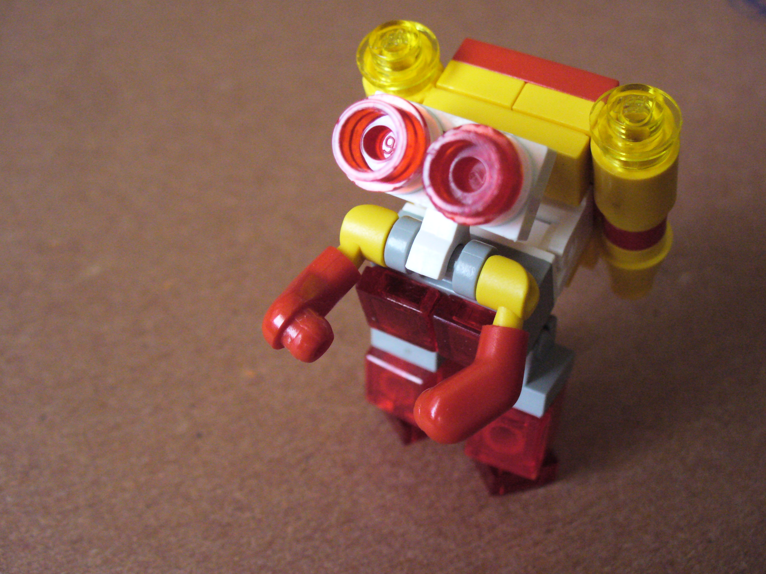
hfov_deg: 44.8
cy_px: 287
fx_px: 929
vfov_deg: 34.3
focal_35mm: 42
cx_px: 383
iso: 400
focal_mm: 7
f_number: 2.9
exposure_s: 1/80
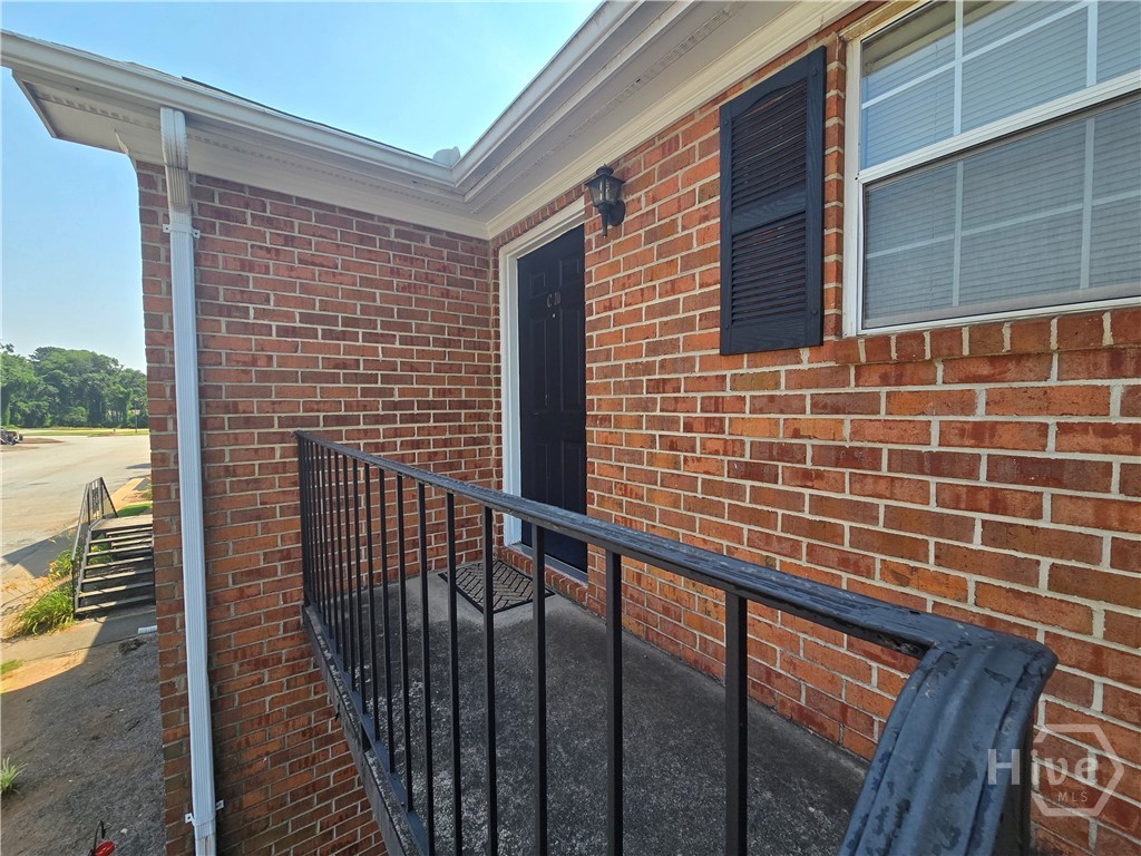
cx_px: 570
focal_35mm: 13
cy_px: 428
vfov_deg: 89.9
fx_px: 429
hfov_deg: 106.2
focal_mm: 2.2
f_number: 2.2
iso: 50
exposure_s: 1/937
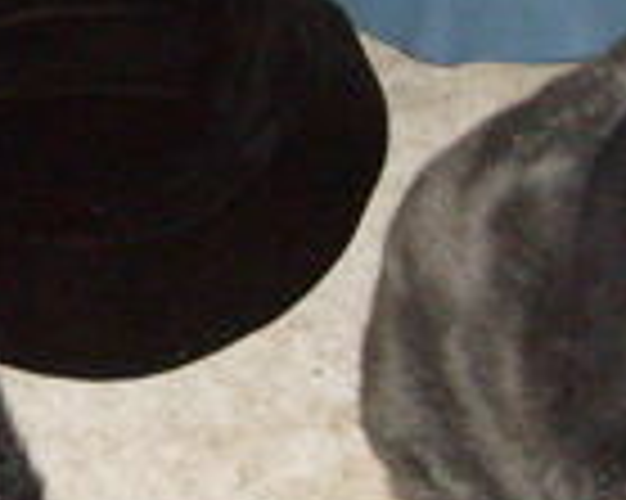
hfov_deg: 16.0
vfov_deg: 13.0
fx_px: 2185
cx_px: 18
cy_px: 153
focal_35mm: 118
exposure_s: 1/45
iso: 400
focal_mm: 5.8
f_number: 2.8
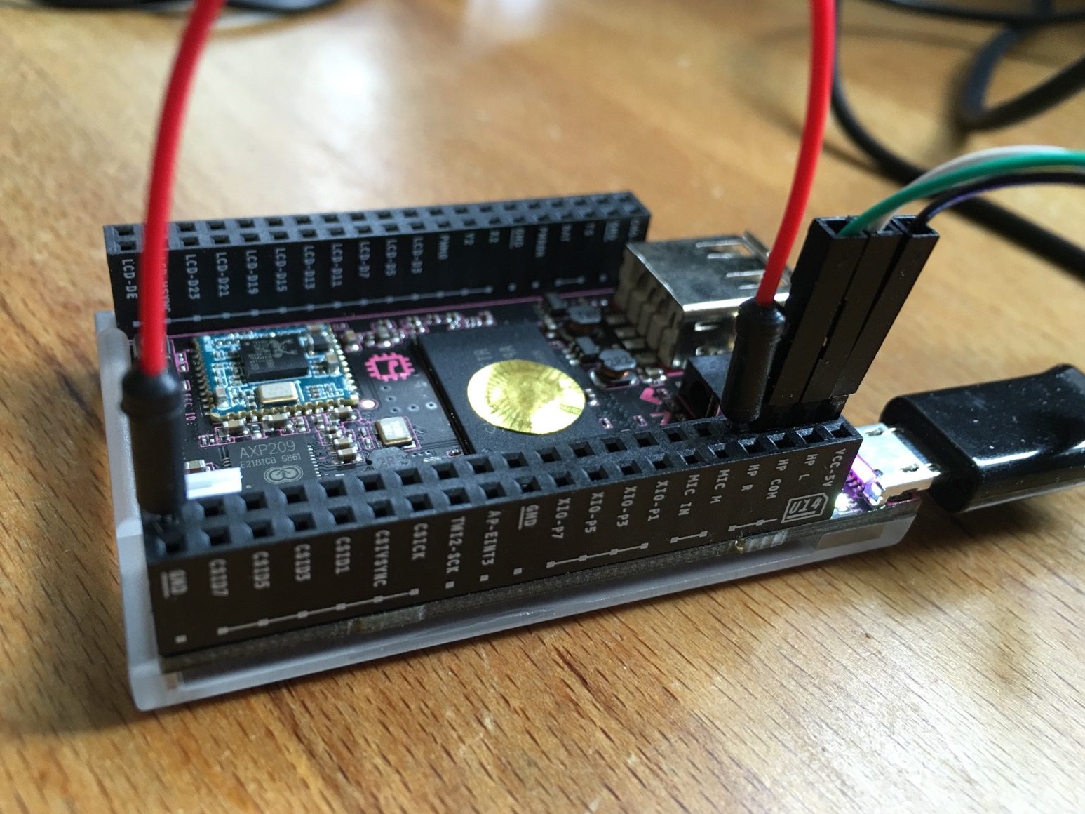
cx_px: 528
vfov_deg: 46.8
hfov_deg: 60.0
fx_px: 940
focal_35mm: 30
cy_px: 411
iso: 50
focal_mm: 4.15
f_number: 2.2
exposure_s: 1/33
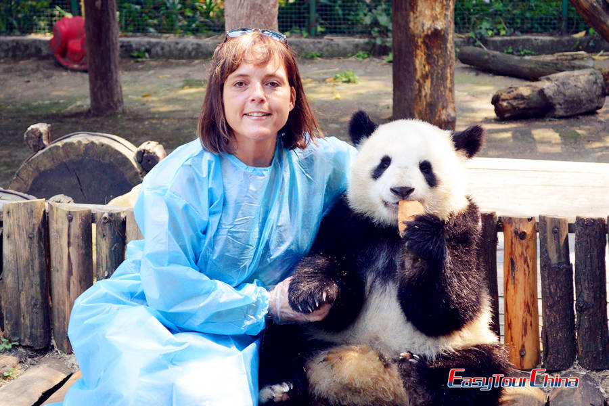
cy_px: 203
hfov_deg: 24.6
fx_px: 1396
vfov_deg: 16.6
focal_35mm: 82
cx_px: 304
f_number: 5.6
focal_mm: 55
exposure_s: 1/125
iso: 320
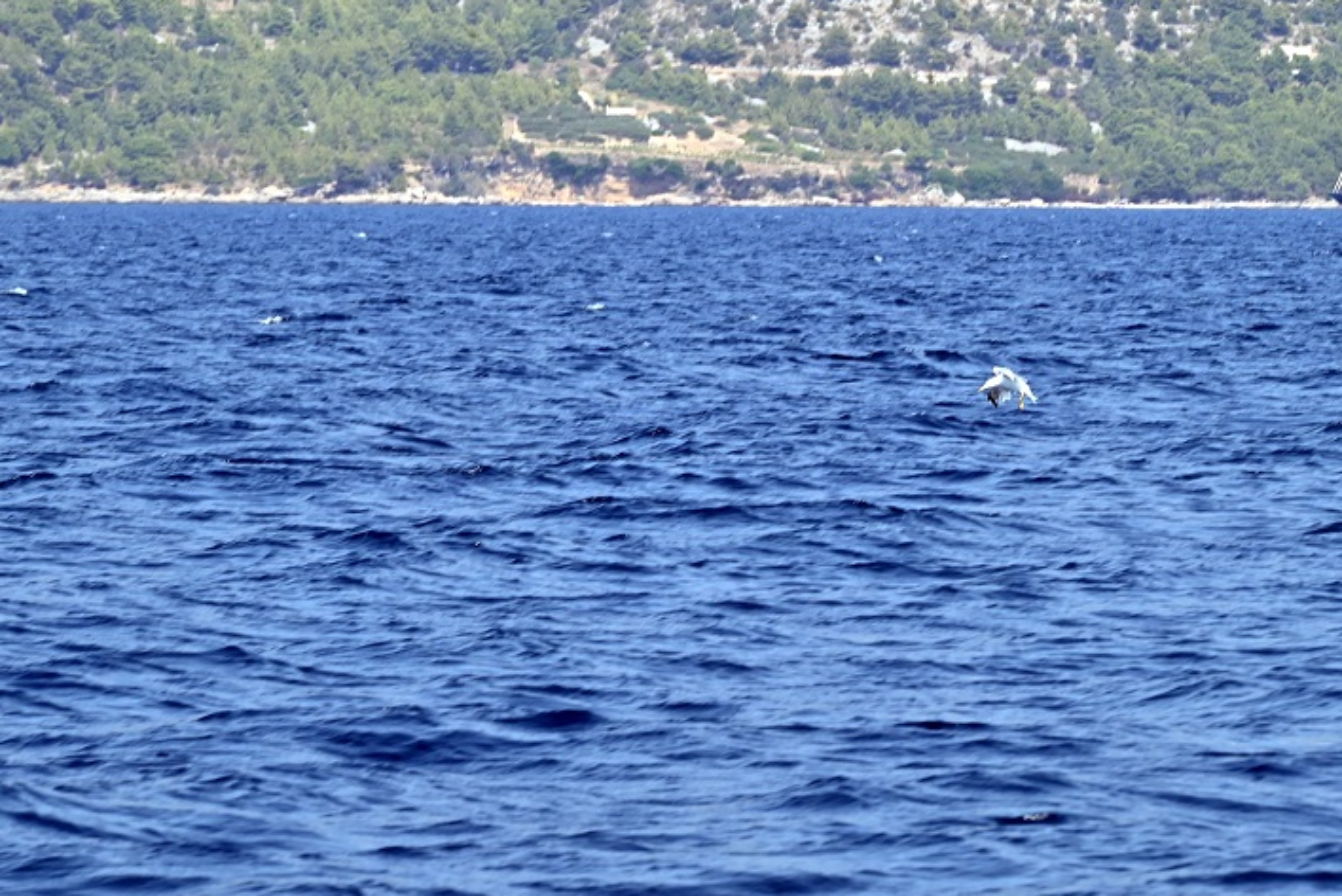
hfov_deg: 5.6
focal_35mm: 367
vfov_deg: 3.8
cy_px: 285
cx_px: 754
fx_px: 13689
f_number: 16
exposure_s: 1/320
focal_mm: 260
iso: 450
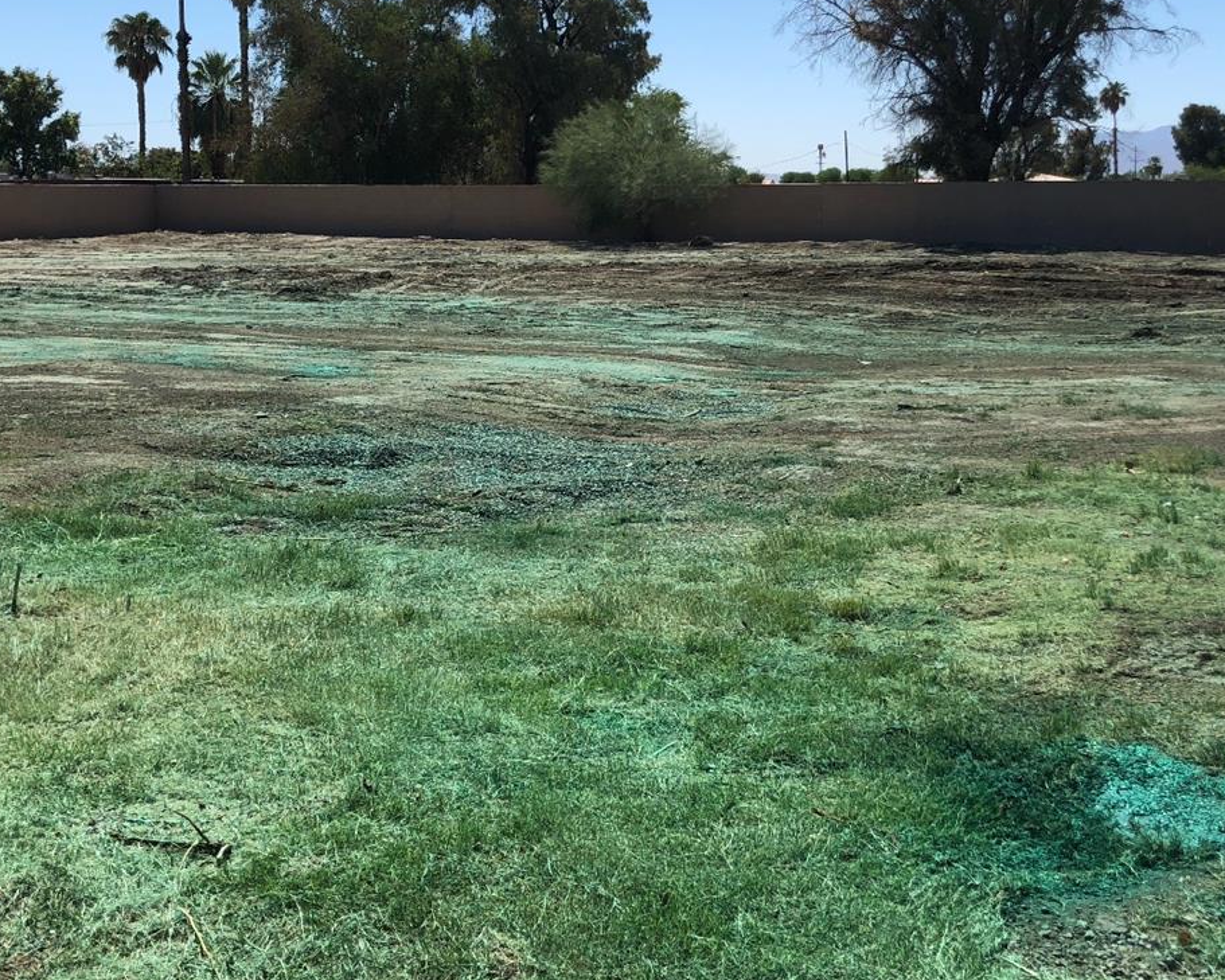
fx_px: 1632
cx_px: 609
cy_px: 370
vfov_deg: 33.3
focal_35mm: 45
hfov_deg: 41.2
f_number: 1.8
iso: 20
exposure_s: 1/2667
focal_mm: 4
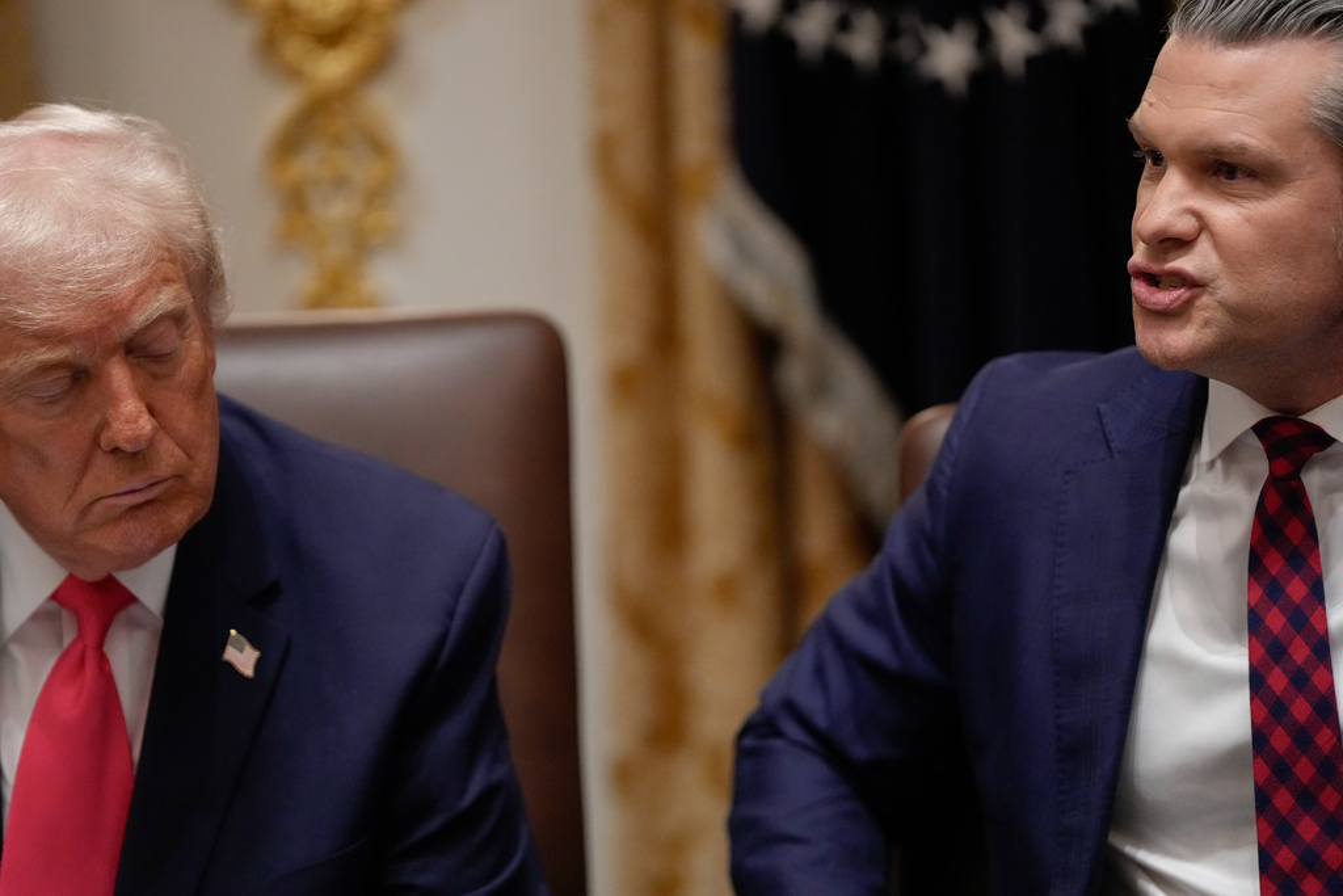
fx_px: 7126
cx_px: 672
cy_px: 448
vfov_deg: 7.2
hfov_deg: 10.8
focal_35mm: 191
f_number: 2.8
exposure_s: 1/500
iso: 4000
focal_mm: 191
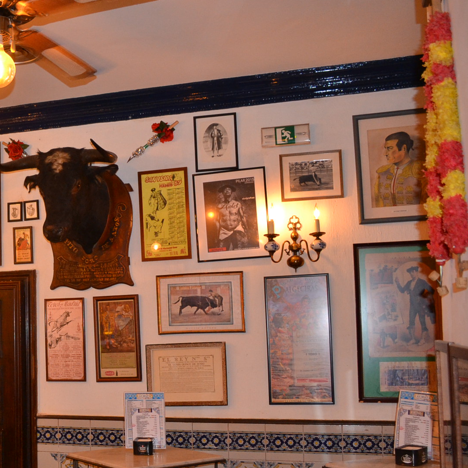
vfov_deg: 34.6
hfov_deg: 32.2
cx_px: 12
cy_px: 278
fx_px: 749
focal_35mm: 49
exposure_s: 1/60
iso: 900
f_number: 3.5
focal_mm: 18
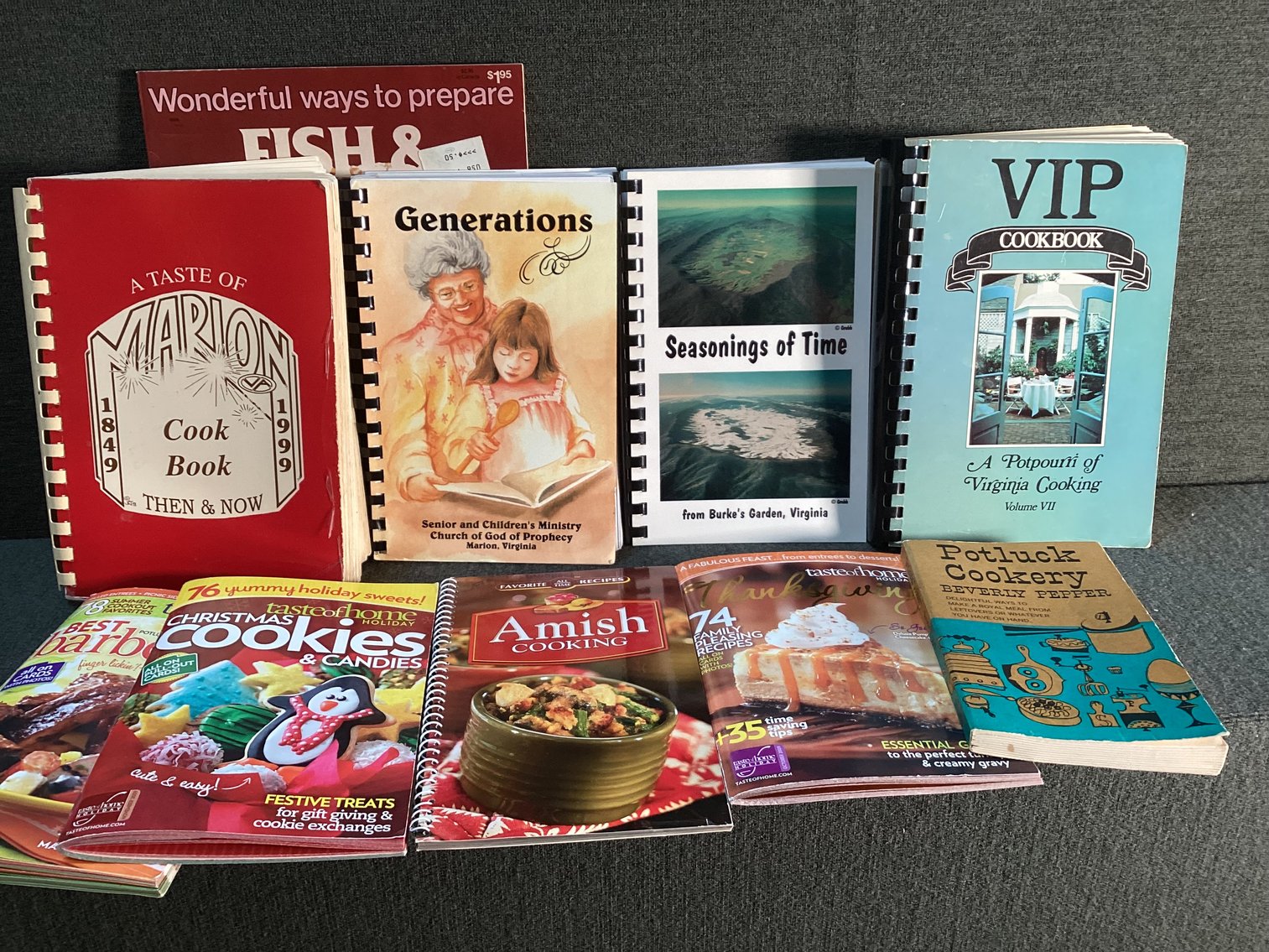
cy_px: 476
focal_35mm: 31
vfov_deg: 45.4
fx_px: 1137
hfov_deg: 58.3
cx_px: 634
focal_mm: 3.3
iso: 100
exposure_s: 1/60
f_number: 2.4
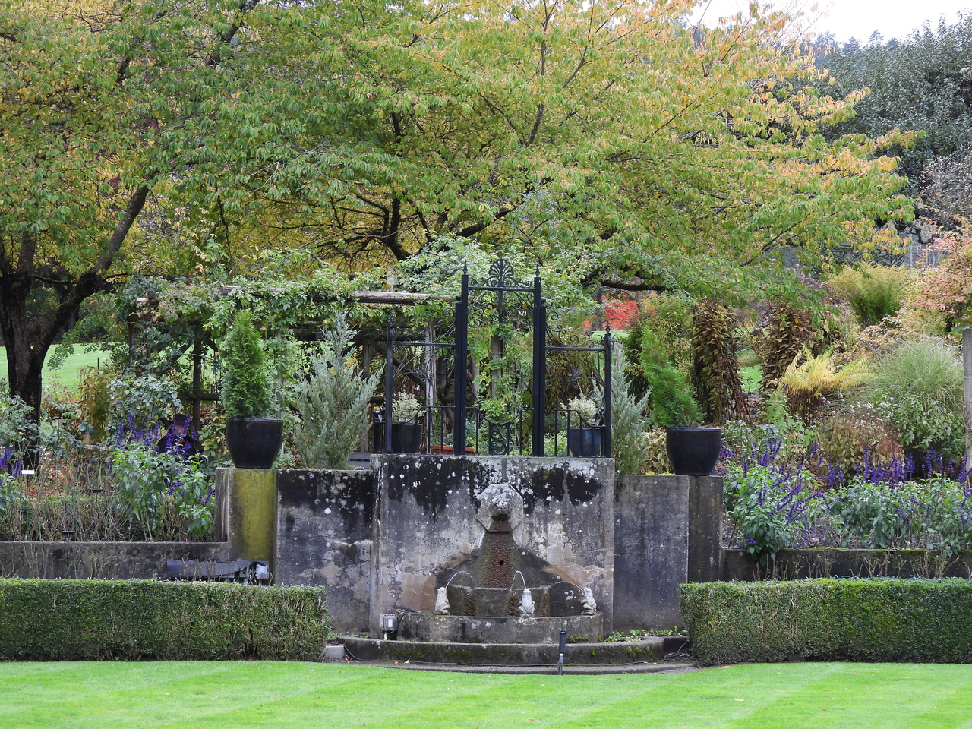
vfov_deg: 17.4
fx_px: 2387
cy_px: 364
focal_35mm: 85
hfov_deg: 23.0
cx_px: 486
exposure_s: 1/60
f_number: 4
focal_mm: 15.2
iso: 125
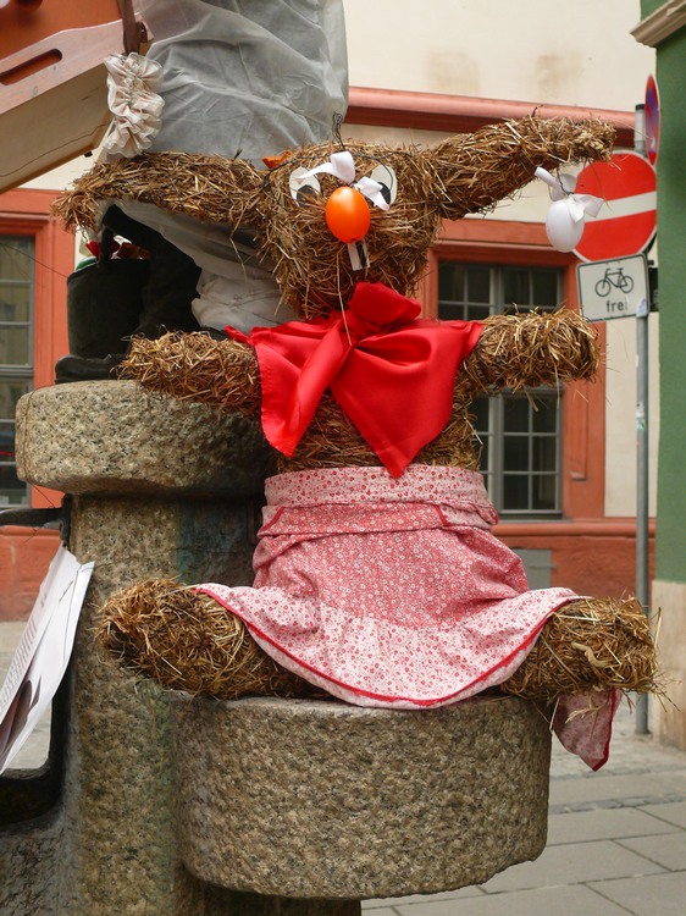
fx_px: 1243
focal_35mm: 47
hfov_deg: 30.9
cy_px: 458
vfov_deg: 40.4
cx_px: 343
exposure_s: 1/30
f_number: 3.2
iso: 160
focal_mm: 10
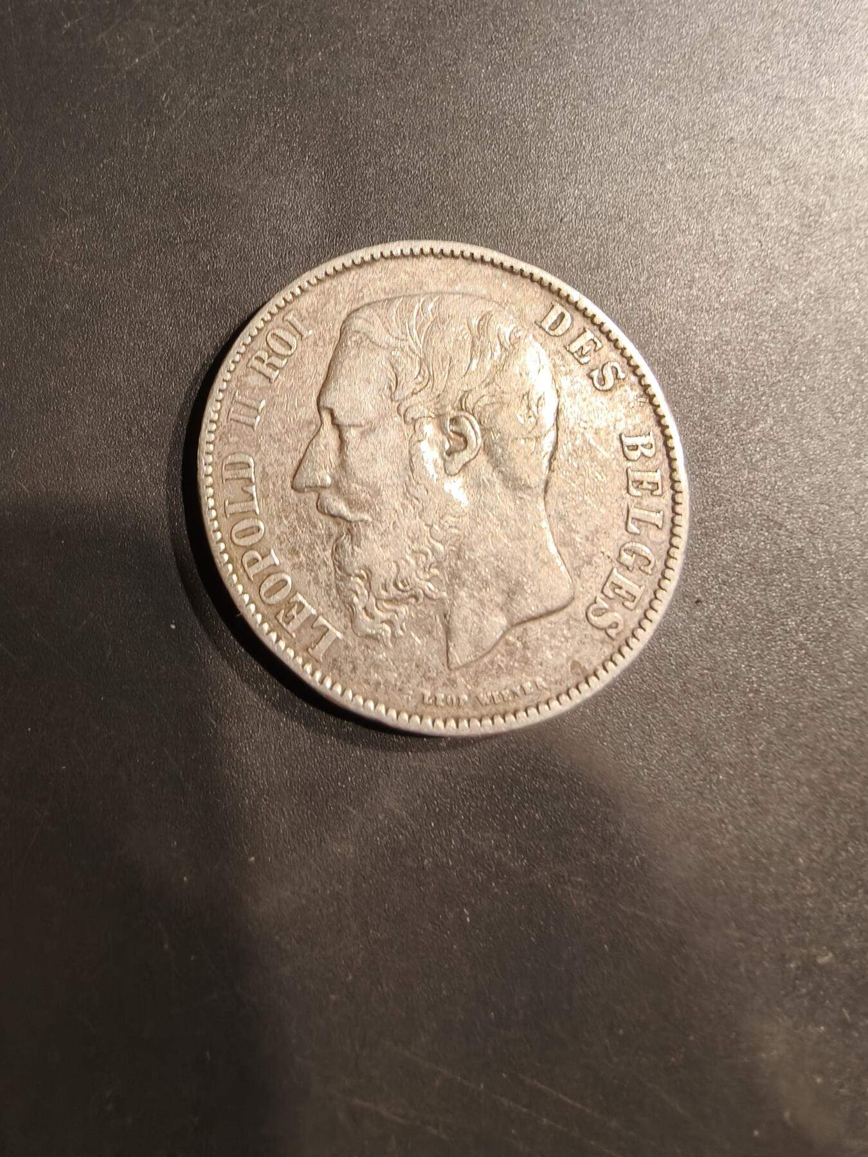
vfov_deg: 73.9
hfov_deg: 58.9
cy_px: 578
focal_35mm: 23
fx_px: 769
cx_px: 434
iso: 160
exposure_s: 1/89.9
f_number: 2
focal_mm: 2.32
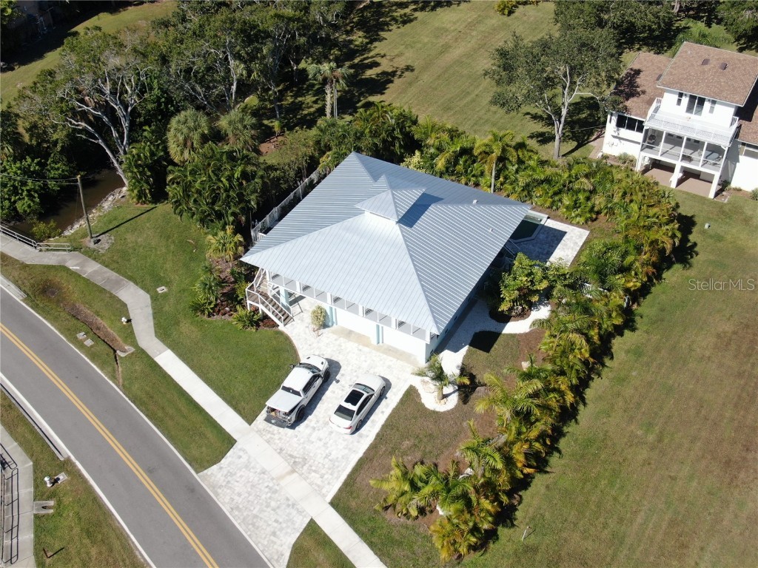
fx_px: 898
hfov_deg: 45.8
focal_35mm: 41
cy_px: 284
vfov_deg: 35.1
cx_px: 379
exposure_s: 1/800
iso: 100
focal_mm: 7.07
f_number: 3.5
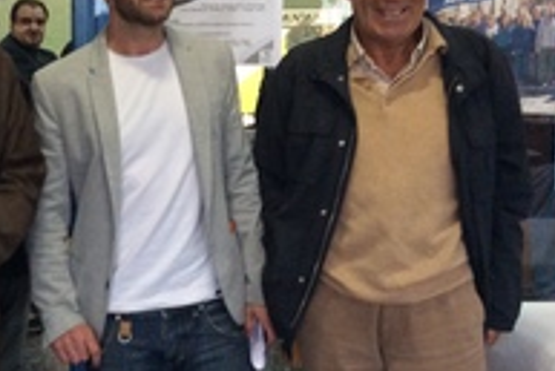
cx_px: 121
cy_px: 135
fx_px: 926
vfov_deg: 22.6
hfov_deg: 32.6
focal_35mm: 60
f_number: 2.4
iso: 250
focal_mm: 3.3
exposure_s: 1/24
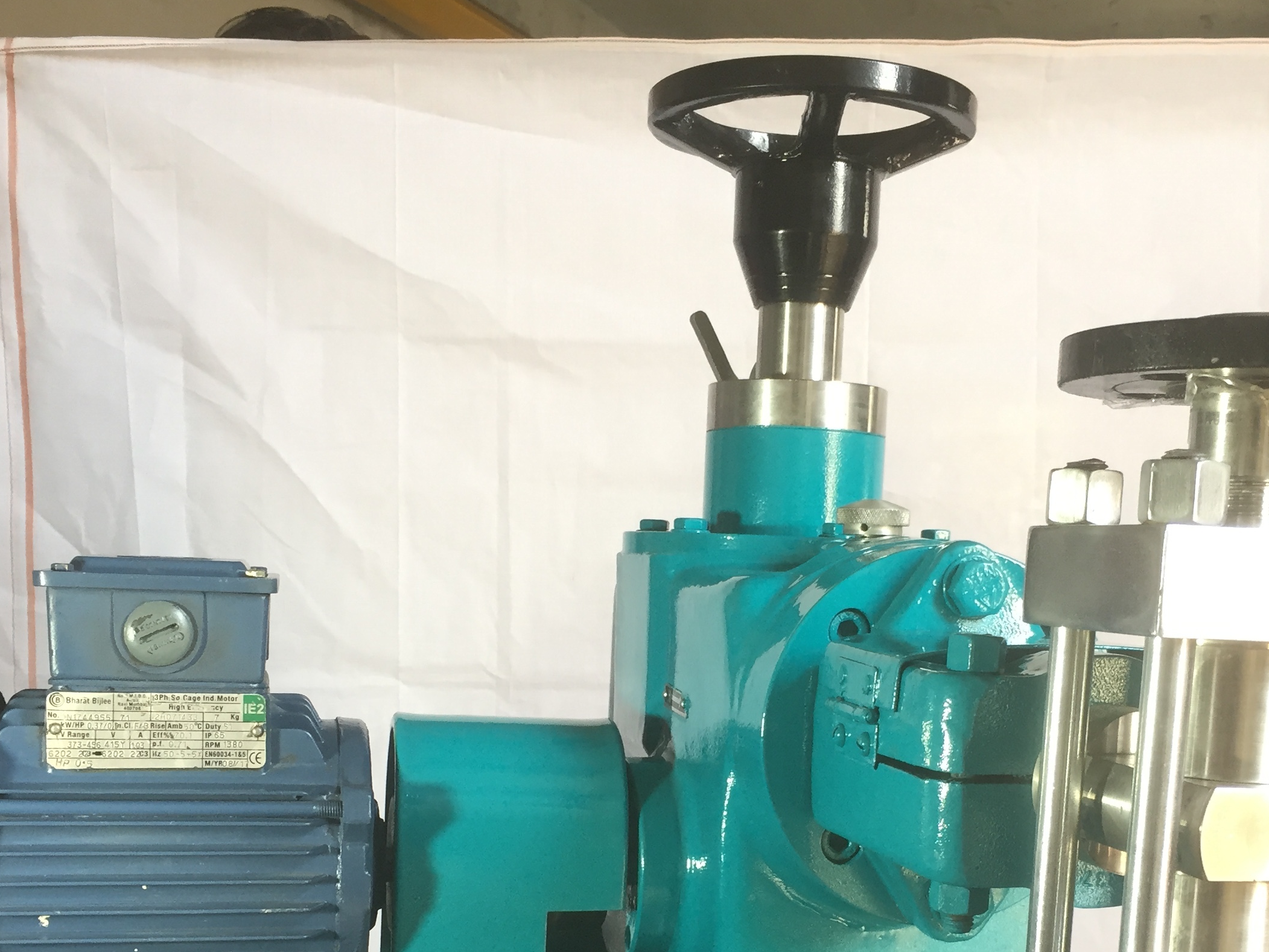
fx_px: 1650
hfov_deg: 42.0
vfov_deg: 31.6
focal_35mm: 45
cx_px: 689
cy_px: 711
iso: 40
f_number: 2.2
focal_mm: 4.15
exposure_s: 1/33
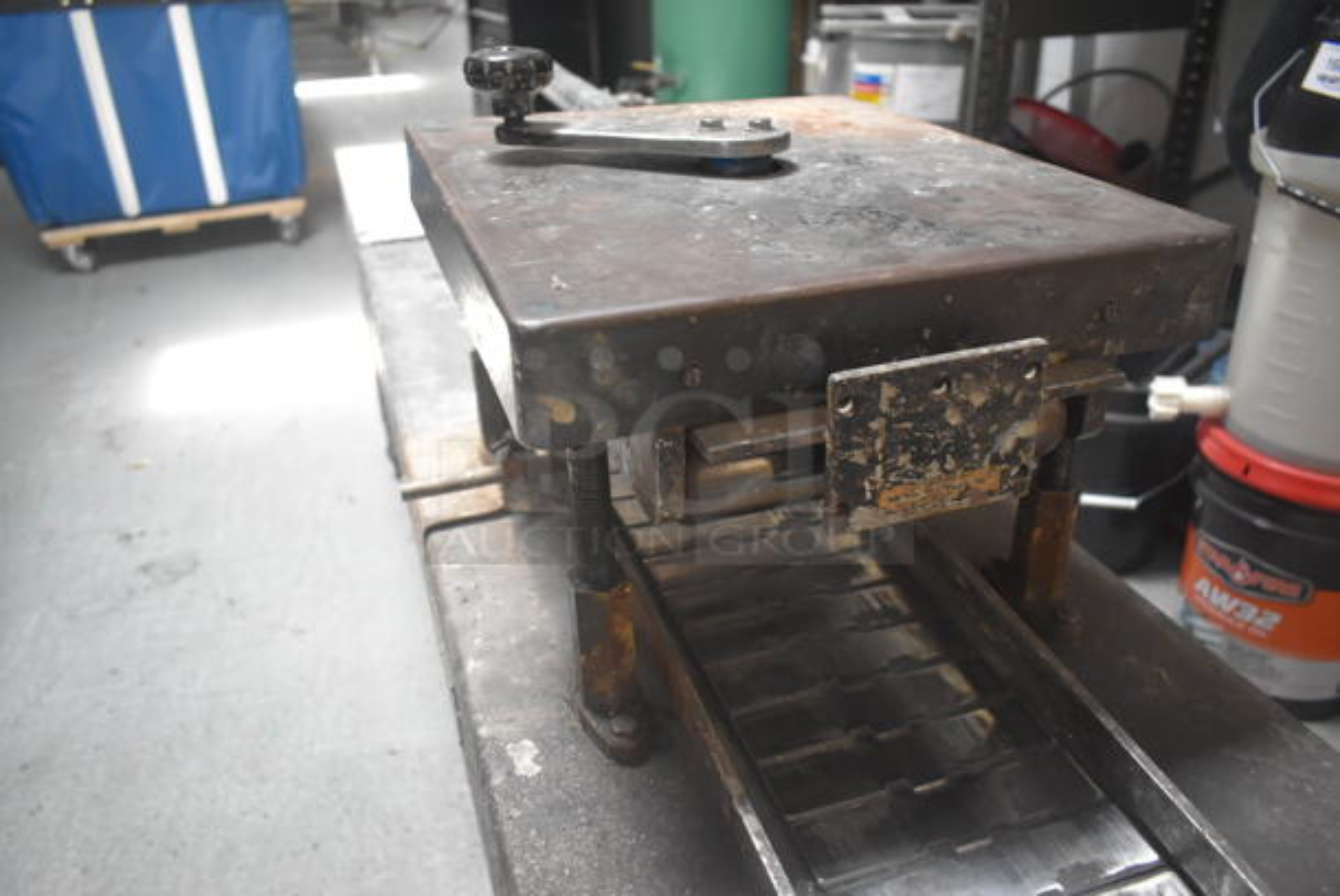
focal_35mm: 27
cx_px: 670
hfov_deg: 67.3
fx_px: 1006
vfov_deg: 48.0
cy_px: 448
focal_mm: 18
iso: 2200
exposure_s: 1/125
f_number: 3.5
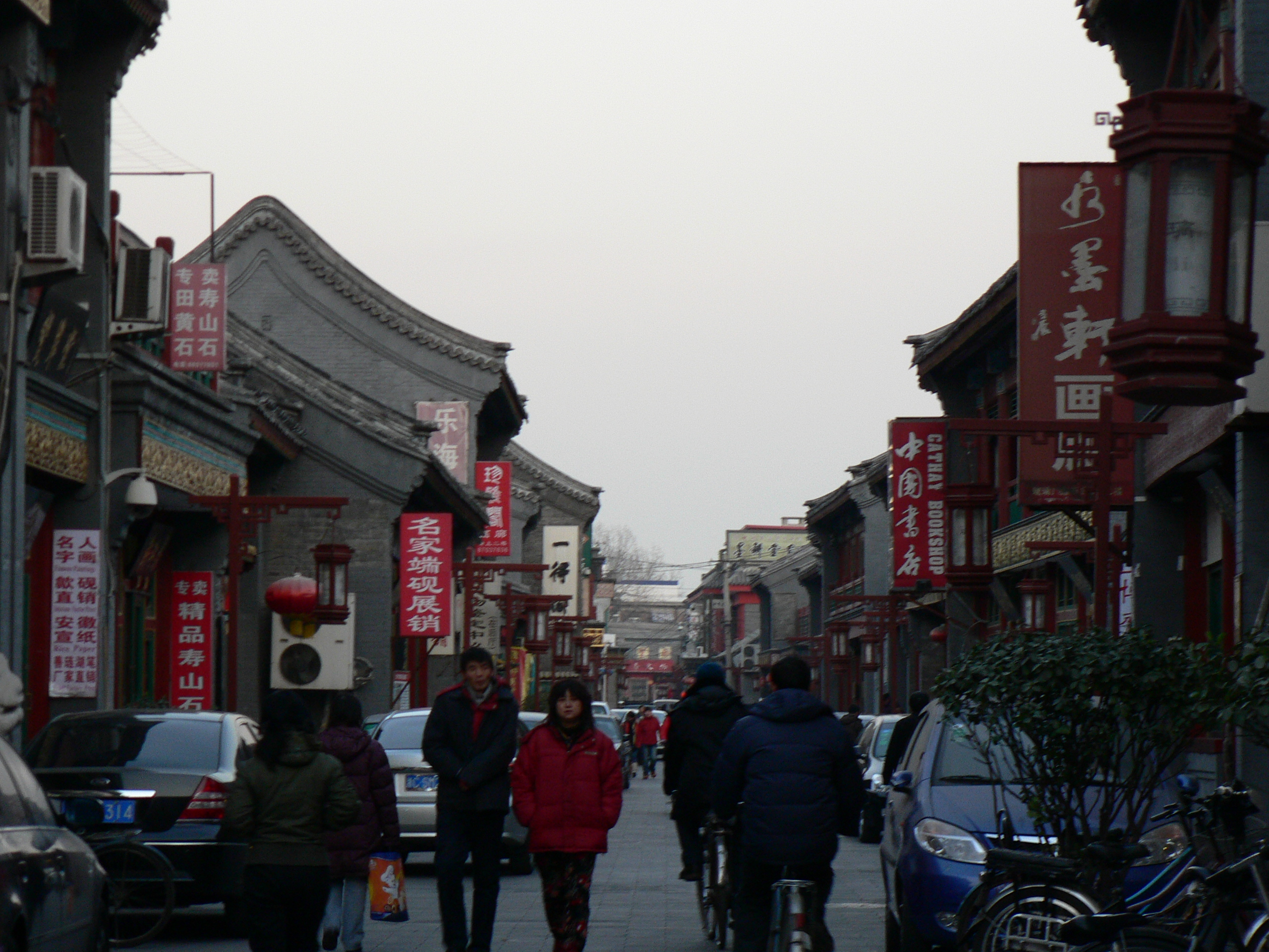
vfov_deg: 12.5
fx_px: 4362
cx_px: 634
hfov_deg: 16.6
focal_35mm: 119
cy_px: 476
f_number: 3.2
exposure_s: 1/30
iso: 150
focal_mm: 19.9
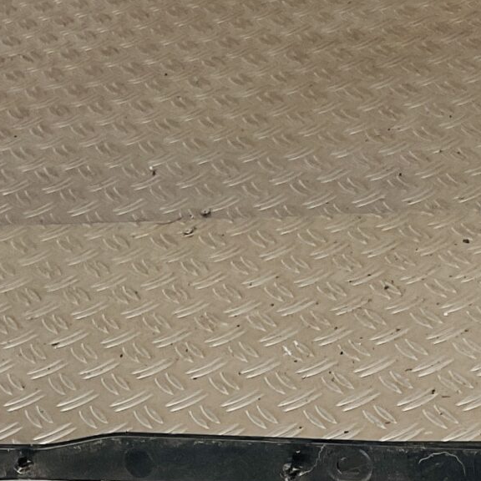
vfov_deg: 14.6
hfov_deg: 15.1
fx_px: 1792
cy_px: 623
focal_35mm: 114
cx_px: 434
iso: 16
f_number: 1.8
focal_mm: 3
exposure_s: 1/691
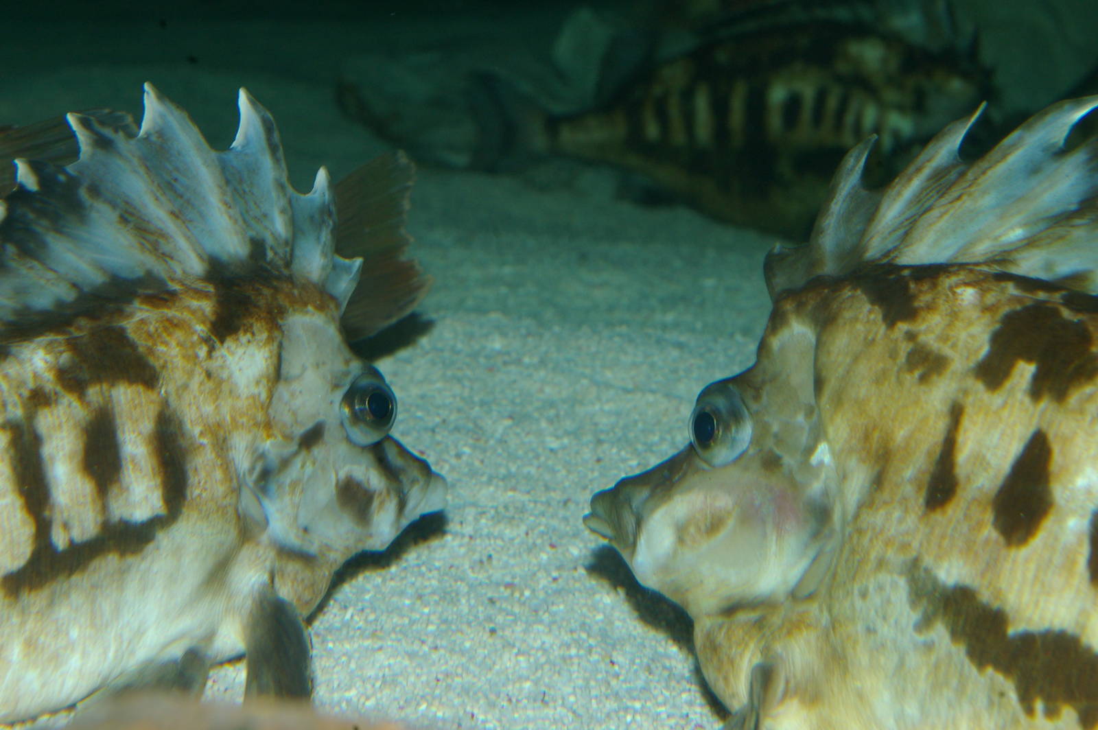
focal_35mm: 82
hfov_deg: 24.6
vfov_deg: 16.5
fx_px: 2514
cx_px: 549
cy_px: 365
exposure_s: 1/60
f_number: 16
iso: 400
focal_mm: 55
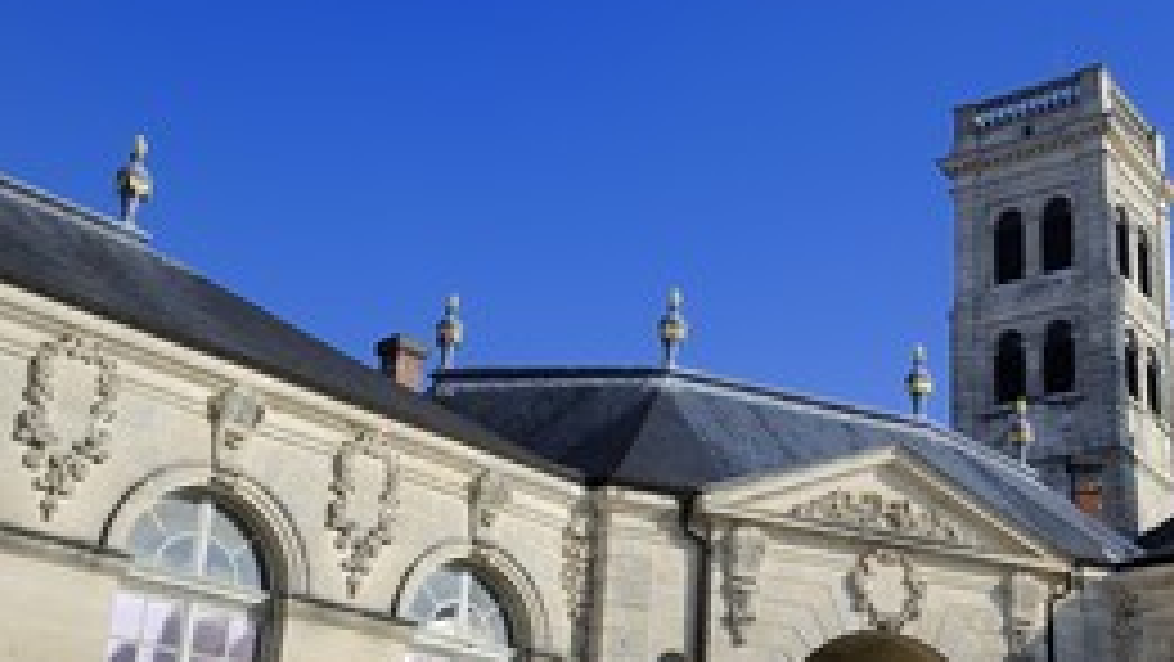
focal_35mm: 54
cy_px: 423
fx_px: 1682
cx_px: 864
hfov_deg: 37.6
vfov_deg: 22.2
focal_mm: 32
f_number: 11
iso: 200
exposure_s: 1/200
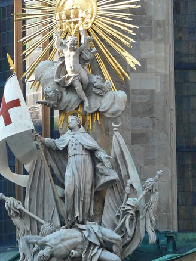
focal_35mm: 226
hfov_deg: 6.6
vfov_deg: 8.8
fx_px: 1708
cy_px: 144
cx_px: 75
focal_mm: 27.9
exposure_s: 1/125
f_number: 3.6
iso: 160
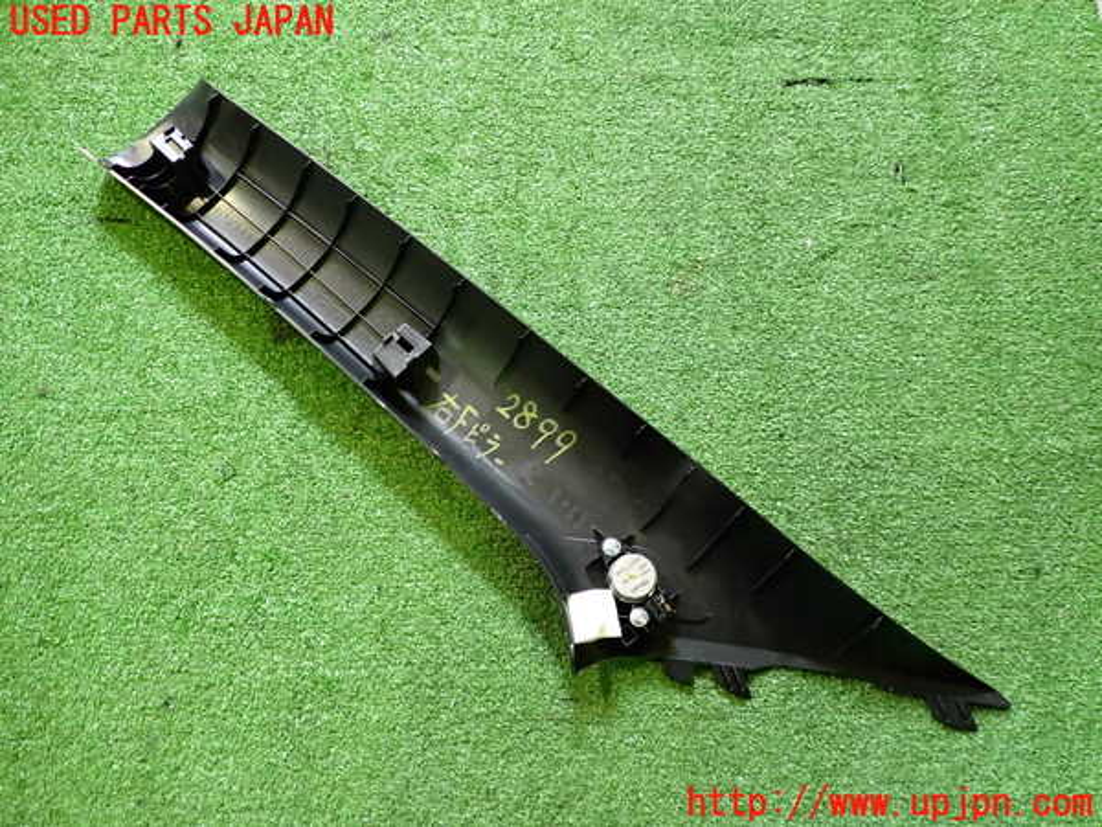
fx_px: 955
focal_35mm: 30
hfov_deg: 60.0
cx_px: 551
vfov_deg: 46.8
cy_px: 414
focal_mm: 5.4
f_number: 2.3
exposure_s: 1/30
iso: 400
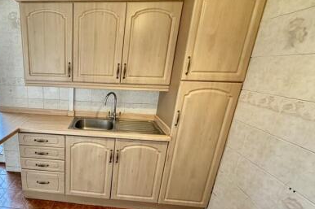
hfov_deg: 73.7
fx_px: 192
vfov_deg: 56.5
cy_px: 131
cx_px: 84
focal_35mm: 22
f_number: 2.2
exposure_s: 1/50
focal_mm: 2.22
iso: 200
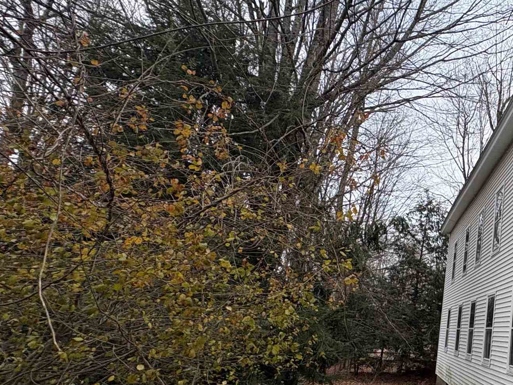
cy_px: 251
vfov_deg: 42.5
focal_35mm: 33
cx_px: 544
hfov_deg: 44.4
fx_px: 489
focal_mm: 2.22
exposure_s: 1/99
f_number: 2.2
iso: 40
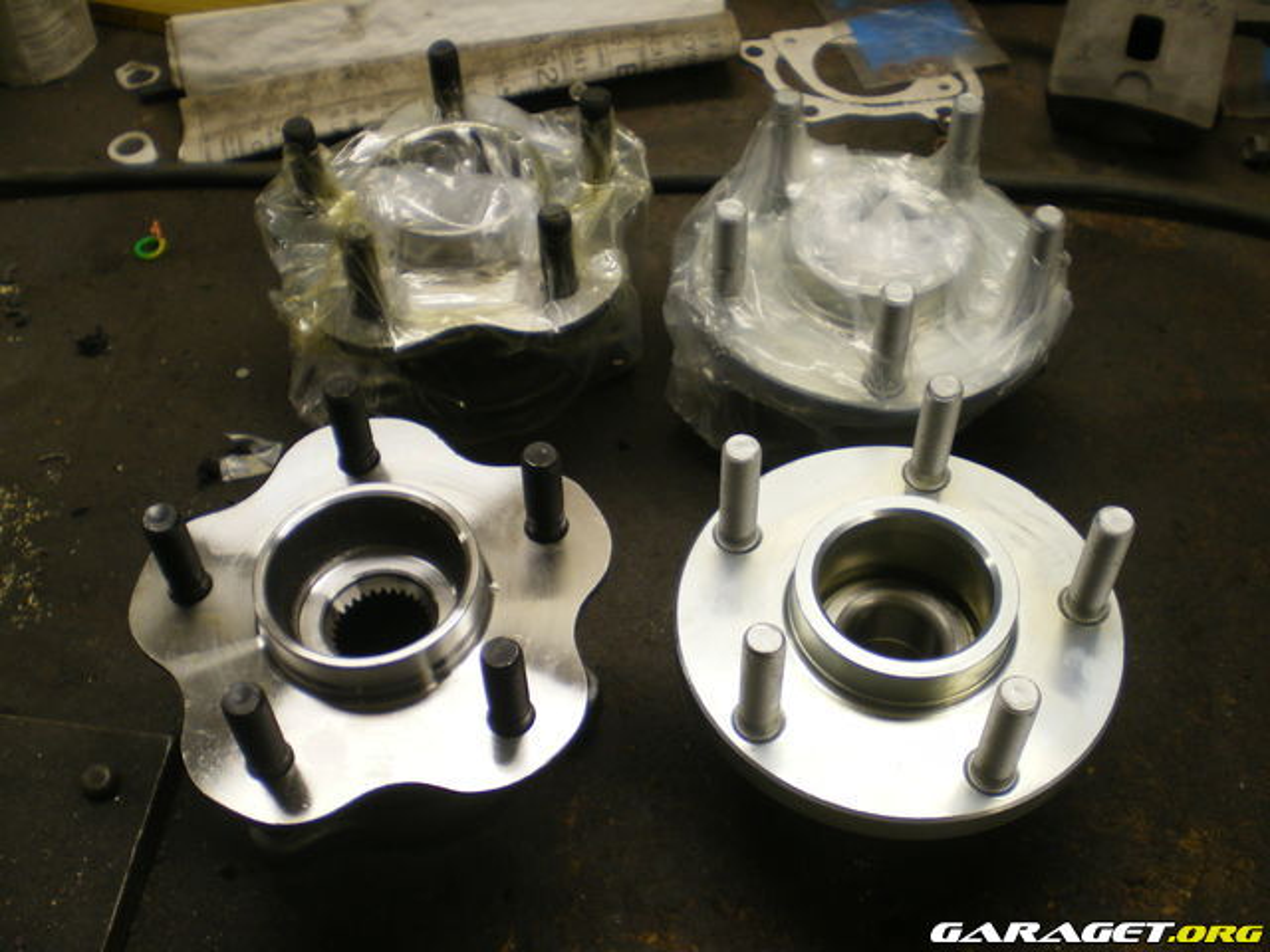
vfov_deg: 37.7
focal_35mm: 38
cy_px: 476
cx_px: 635
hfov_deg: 49.0
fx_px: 1394
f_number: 3.1
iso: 100
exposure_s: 1/30
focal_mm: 6.3
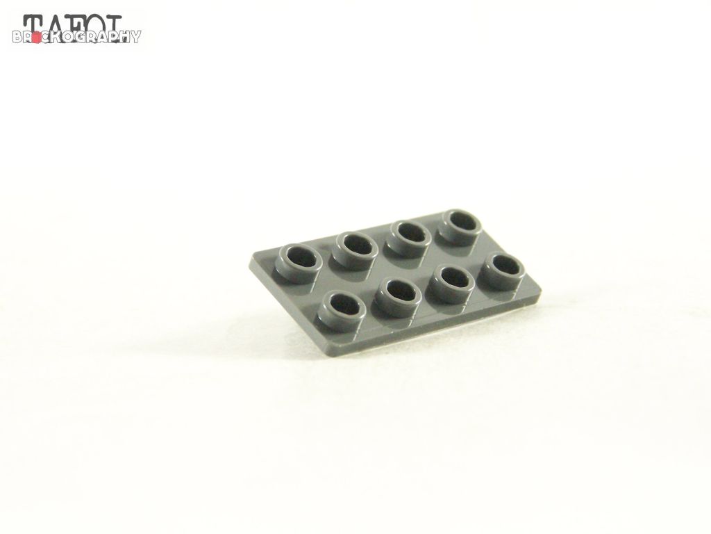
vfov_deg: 15.7
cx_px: 356
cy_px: 267
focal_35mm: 94
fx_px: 1931
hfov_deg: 20.9
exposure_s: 1/60
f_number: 3.2
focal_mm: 15.6
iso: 400
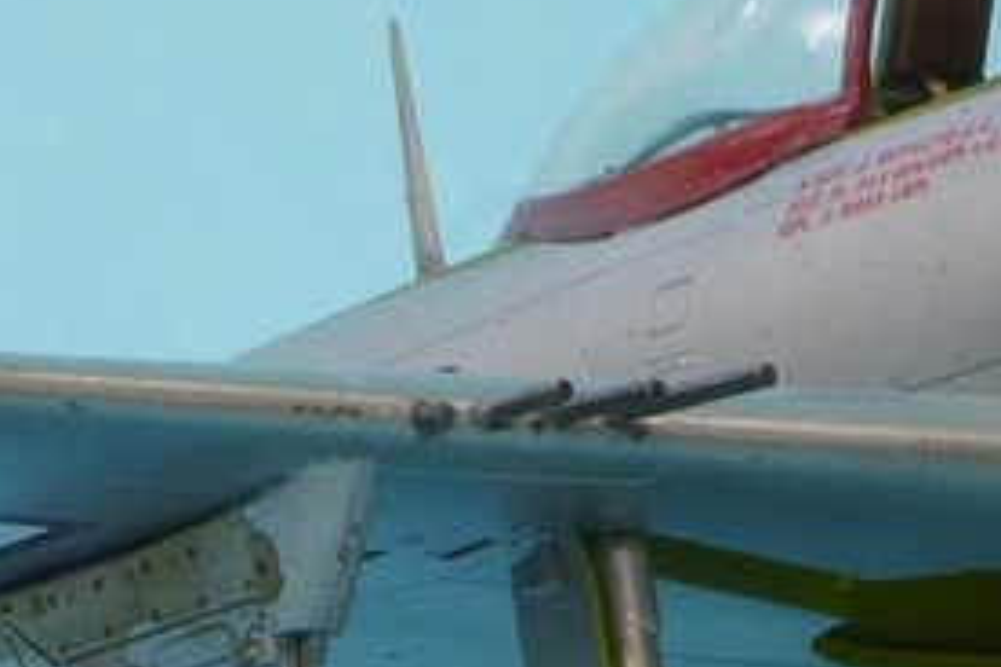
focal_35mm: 649
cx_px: 1034
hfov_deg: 3.2
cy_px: 420
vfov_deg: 2.1
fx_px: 18044
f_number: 29
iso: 100
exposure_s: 2.5
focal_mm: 75
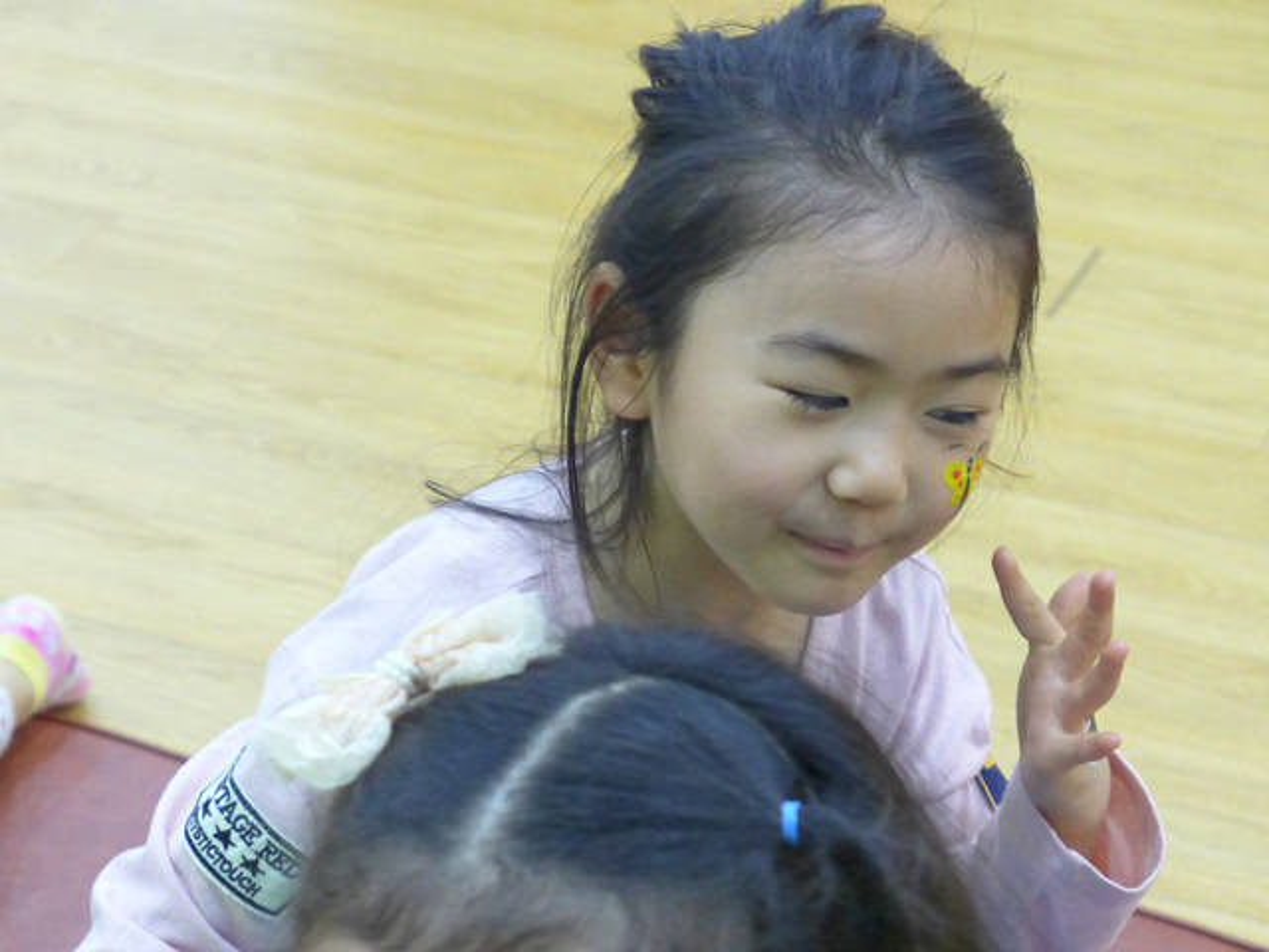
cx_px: 634
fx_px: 3299
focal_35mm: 90
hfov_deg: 21.8
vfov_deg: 16.4
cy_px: 476
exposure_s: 1/200
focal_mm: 17.7
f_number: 2.3
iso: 1600
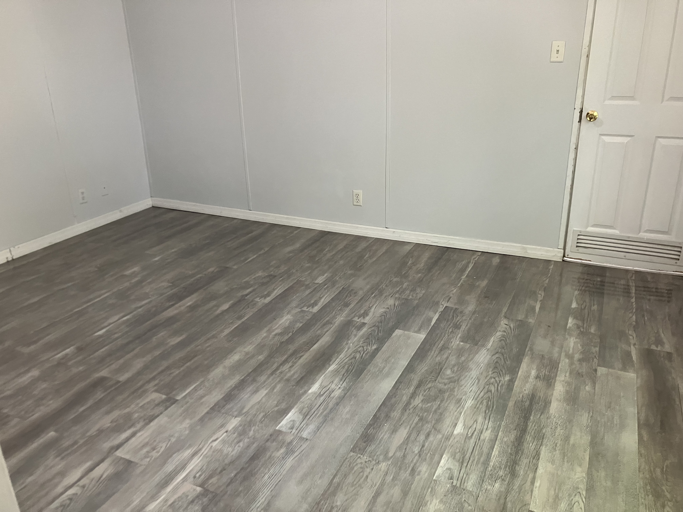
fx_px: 552
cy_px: 256
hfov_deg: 63.4
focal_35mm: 28
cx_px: 342
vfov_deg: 49.7
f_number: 1.8
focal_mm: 3.99
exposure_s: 1/60
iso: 250
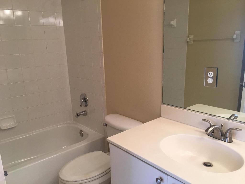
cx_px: 122
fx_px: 205
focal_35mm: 29
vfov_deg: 48.2
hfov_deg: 61.7
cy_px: 92
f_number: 2.2
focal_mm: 4.15
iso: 32
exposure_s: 1/30
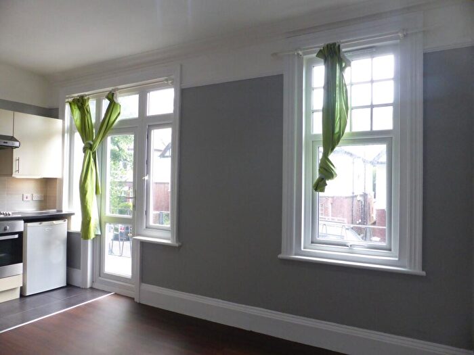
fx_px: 329
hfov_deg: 71.6
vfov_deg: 56.8
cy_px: 178
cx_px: 237
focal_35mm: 24
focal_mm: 4.3
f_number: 4.5
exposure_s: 1/60
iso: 400
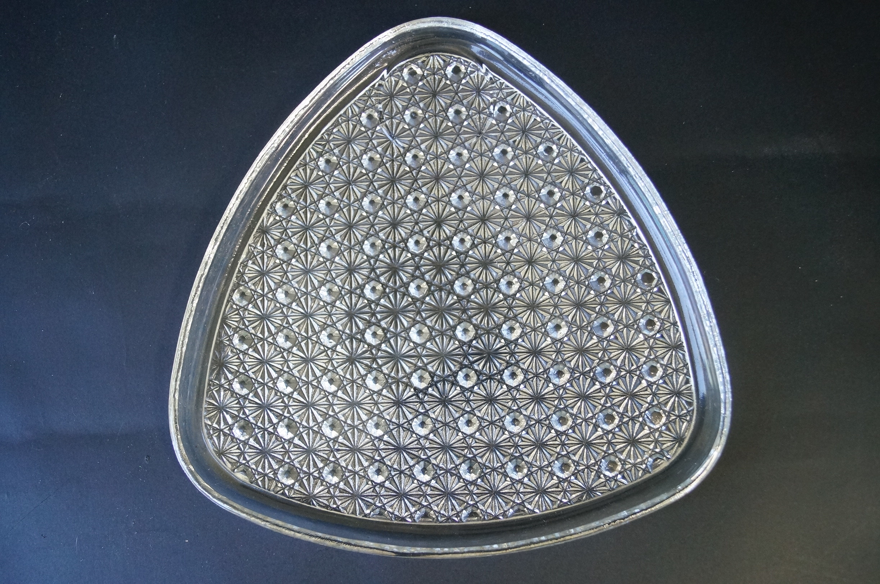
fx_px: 879
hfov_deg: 53.2
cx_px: 440
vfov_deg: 36.8
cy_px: 292
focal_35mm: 36
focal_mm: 24
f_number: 4
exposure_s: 1/60
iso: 1250
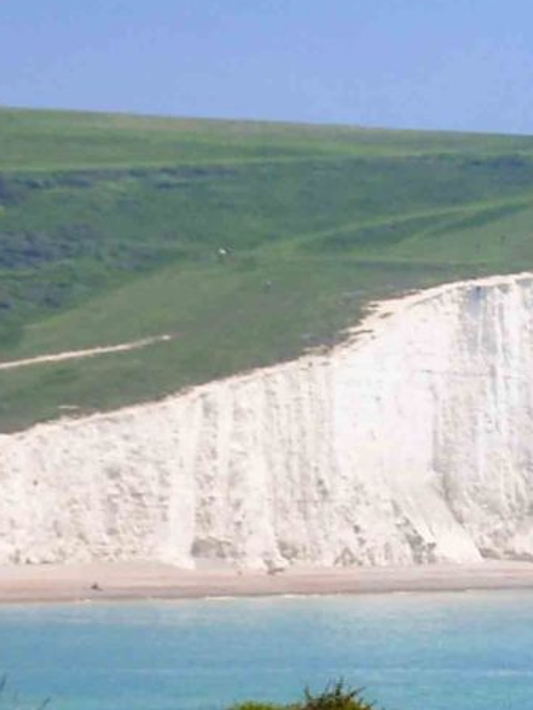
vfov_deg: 6.0
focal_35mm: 329
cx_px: 1651
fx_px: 6751
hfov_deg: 4.3
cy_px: 847
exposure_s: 1/400
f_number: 10
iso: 100
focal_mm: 40
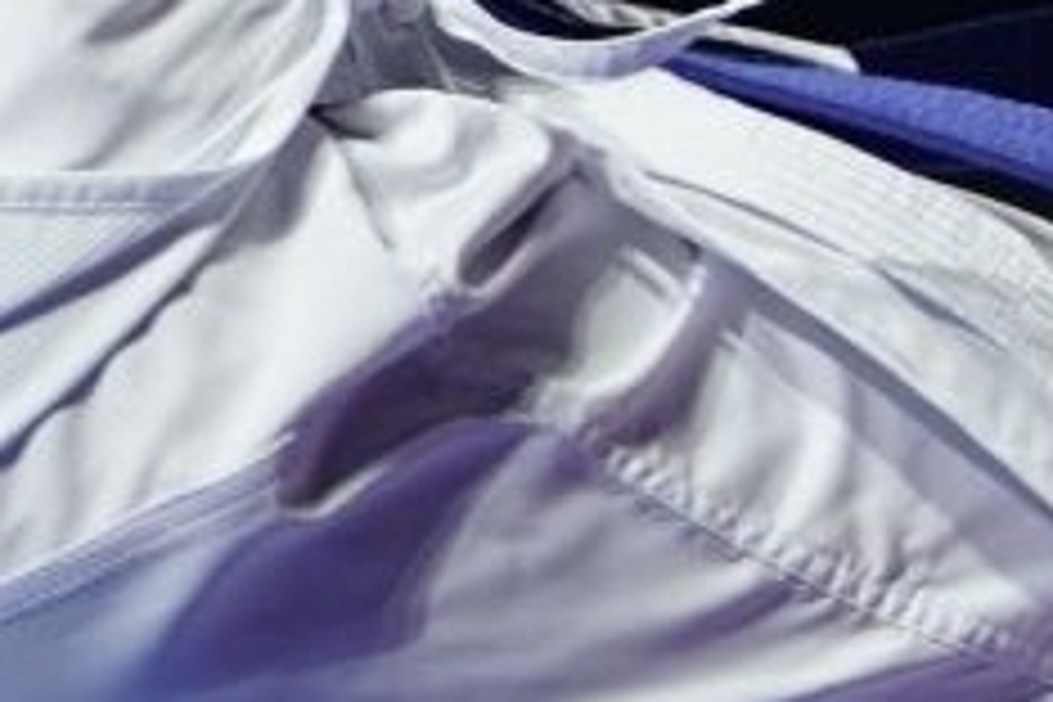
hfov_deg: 2.1
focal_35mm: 976
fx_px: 28546
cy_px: -1953
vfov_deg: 1.4
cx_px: 2128
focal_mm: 127
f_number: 2.8
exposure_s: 1/1000
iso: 1000
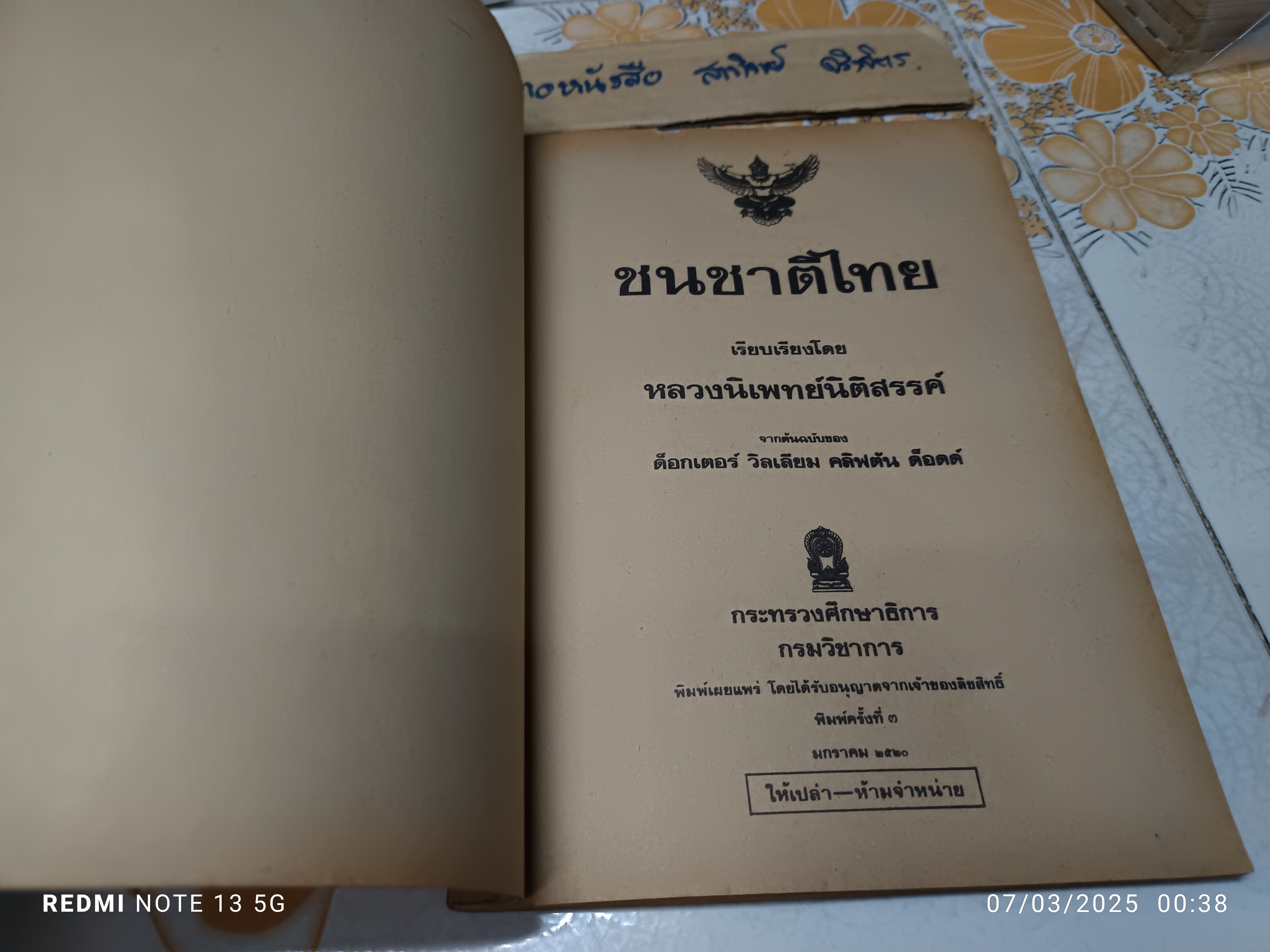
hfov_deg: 71.6
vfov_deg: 56.8
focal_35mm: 24
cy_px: 476
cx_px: 635
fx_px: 881
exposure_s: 1/50
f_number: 1.7
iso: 1016
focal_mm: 5.31
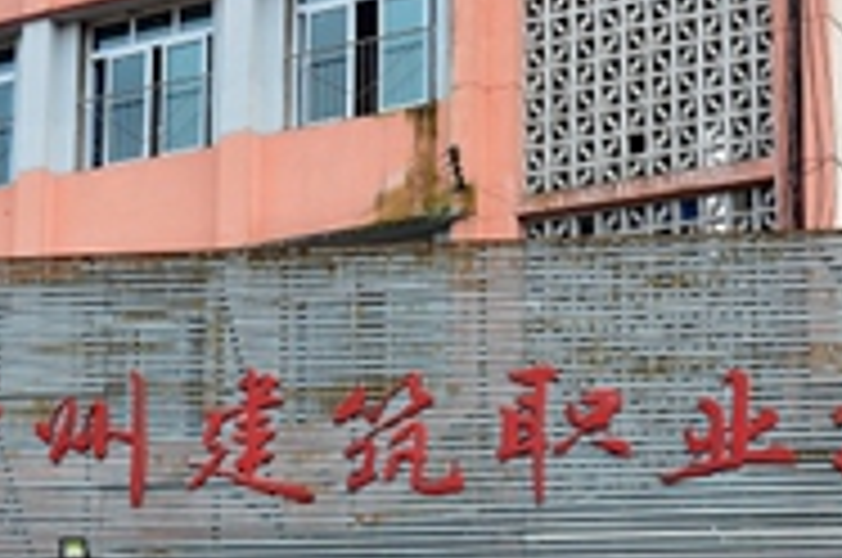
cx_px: 446
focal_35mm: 91
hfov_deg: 22.4
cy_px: 497
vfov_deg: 14.8
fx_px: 2125
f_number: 8
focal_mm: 34
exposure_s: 1/200
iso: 200
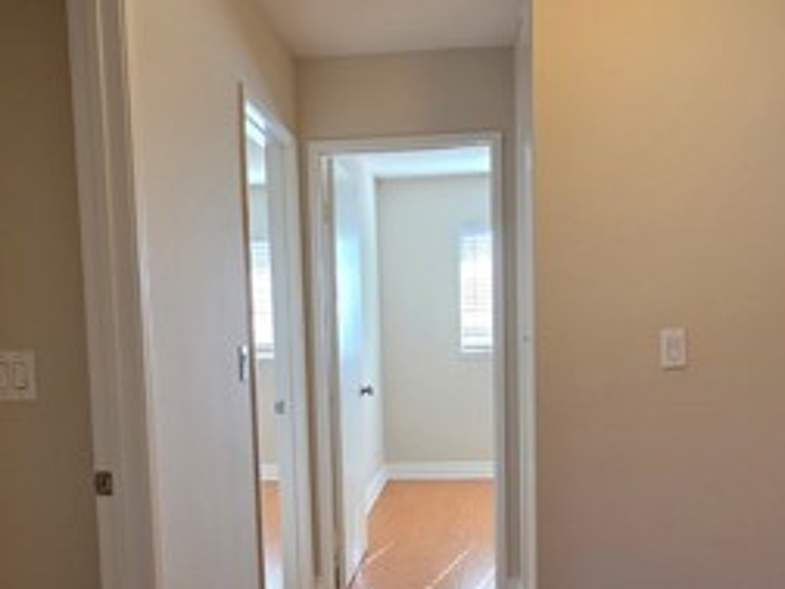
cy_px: 399
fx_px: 748
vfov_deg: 42.3
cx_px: 374
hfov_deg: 55.3
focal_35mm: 33
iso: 160
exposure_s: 1/120
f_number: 2.2
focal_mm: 2.2
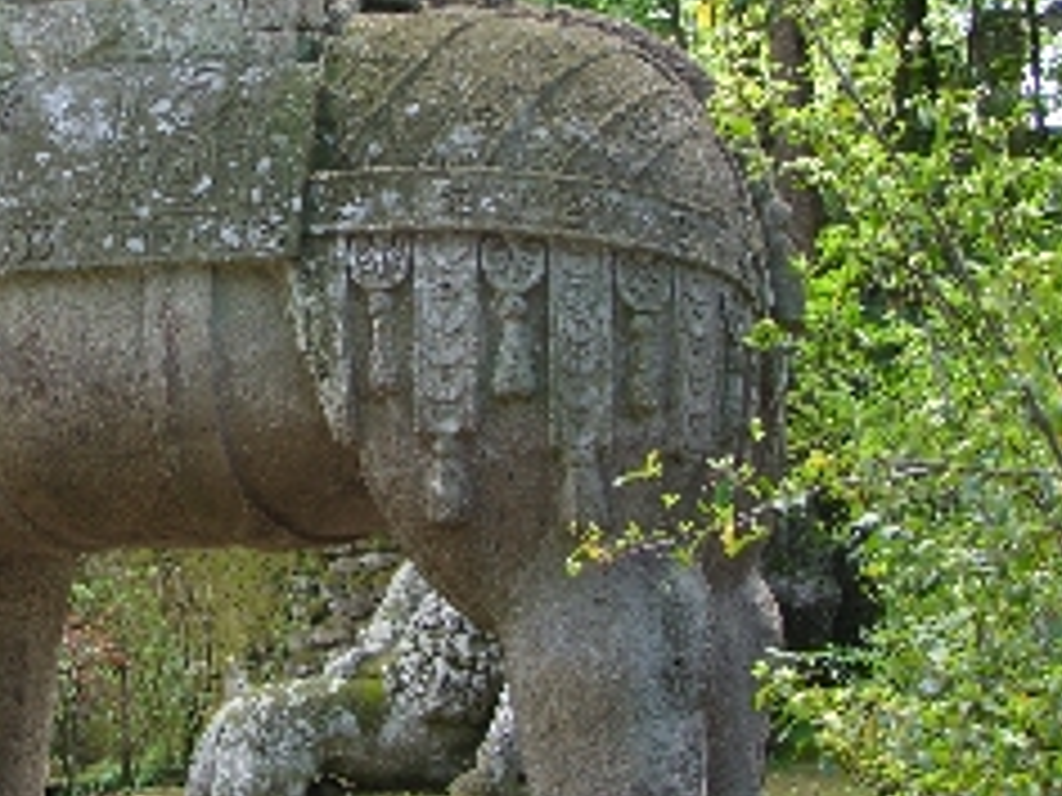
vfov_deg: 17.9
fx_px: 2516
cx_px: 216
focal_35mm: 82
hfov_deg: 23.5
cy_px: 193
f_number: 2.9
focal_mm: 8.86
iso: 50
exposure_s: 1/52
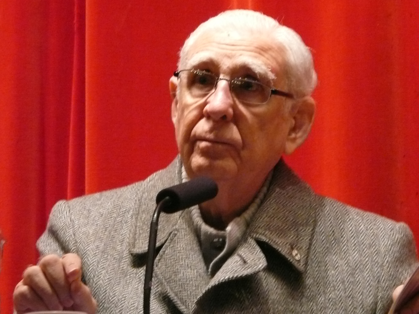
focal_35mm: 234
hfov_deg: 8.5
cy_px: 157
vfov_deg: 6.4
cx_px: 210
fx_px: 2832
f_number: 4.8
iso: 400
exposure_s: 1/13
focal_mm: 27.9
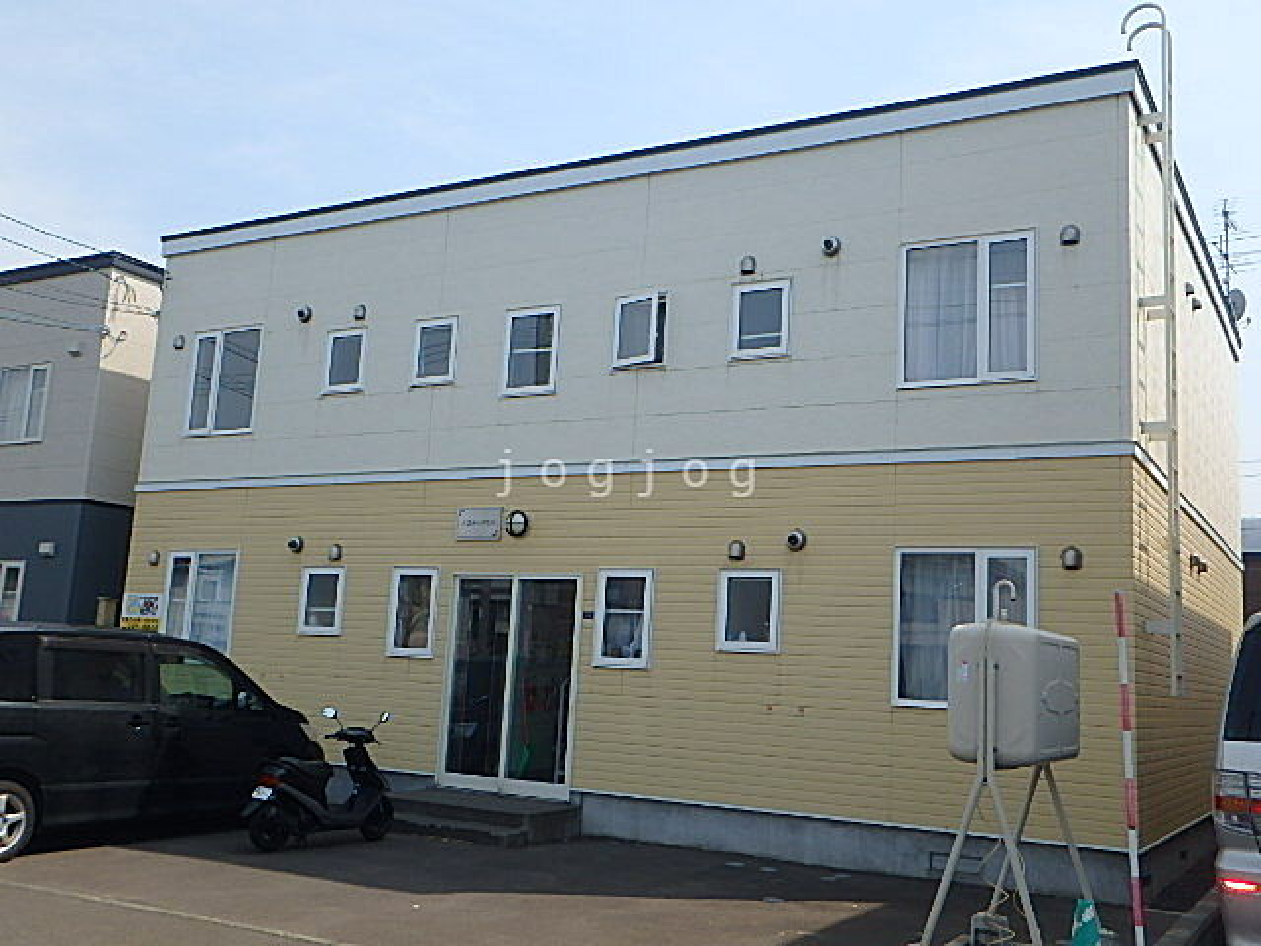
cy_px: 473
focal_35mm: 34
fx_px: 1239
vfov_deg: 41.8
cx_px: 630
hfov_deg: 54.0
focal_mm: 6
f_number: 4.9
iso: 125
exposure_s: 1/640
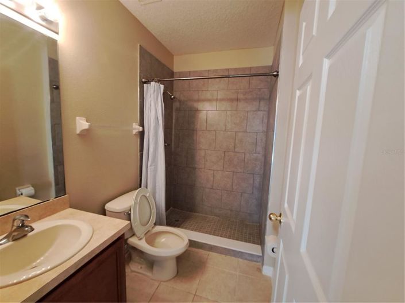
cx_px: 202
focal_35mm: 13
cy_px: 152
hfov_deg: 106.2
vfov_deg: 89.9
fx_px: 152
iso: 200
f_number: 2.2
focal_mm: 1.74
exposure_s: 1/24
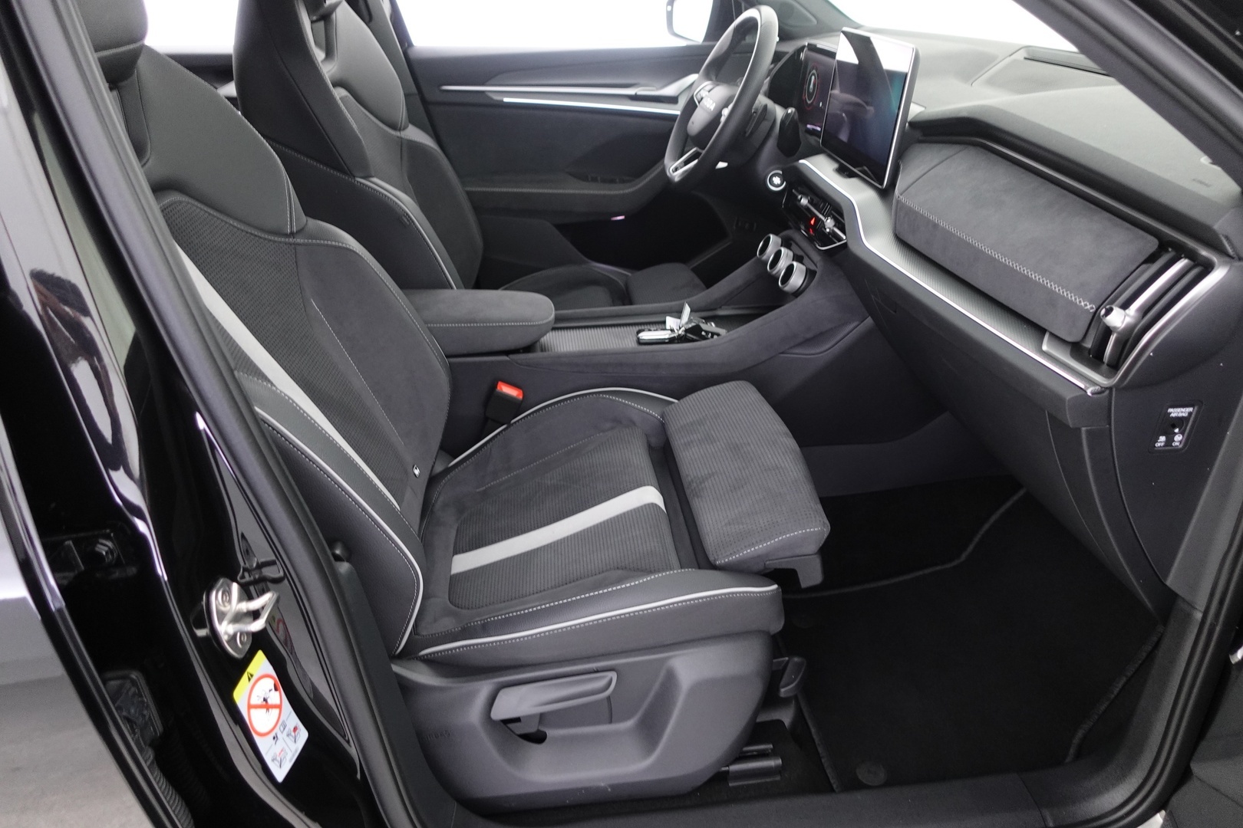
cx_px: 622
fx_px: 829
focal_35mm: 24
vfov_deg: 53.1
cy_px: 414
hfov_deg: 73.7
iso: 800
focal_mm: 9.4
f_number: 1.8
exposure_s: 1/13
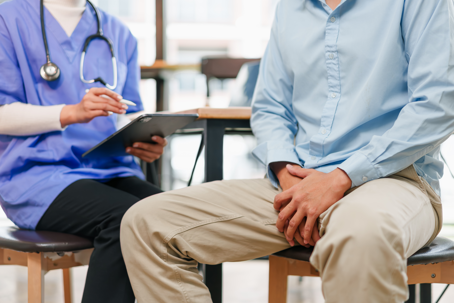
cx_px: 227
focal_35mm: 55
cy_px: 152
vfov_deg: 24.6
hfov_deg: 36.2
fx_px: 694
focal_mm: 55
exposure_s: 1/500
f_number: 1.8
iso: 400
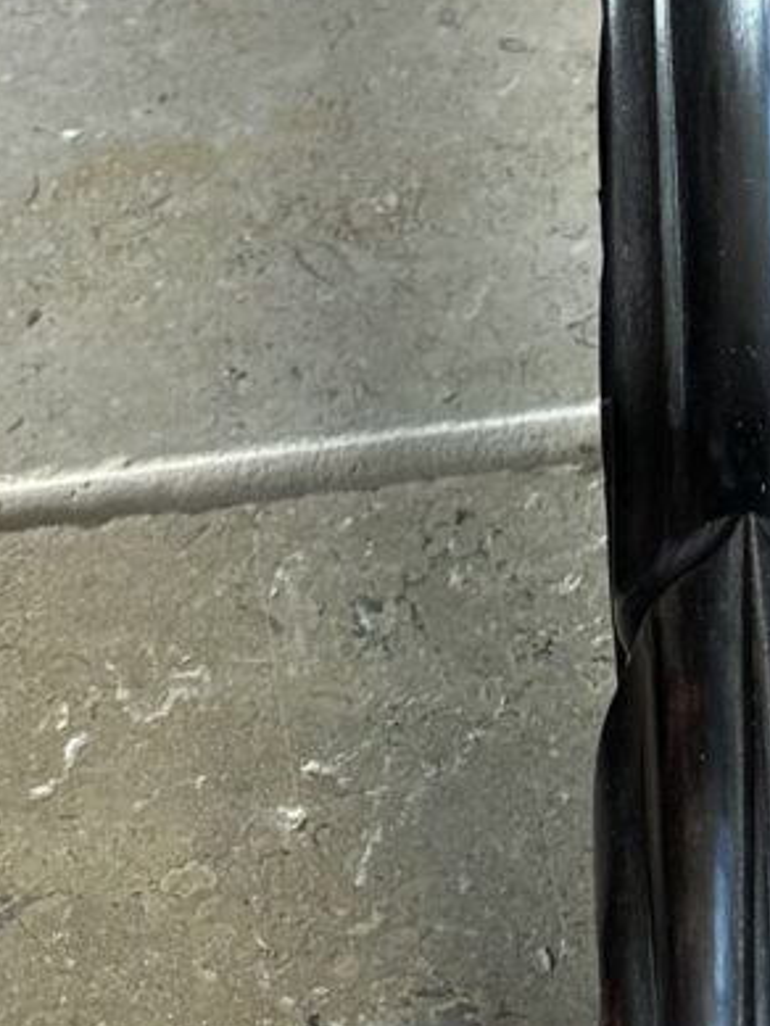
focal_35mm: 158
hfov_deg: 9.3
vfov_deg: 10.3
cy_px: -1680
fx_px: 4684
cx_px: 738
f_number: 1.78
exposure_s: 1/121
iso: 160
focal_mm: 6.76
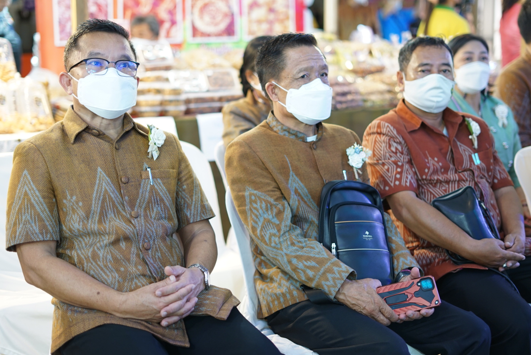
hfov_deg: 34.5
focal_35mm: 58
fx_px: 856
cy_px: 160
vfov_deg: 23.4
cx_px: 263
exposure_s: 1/40
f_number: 2
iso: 400
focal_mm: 50
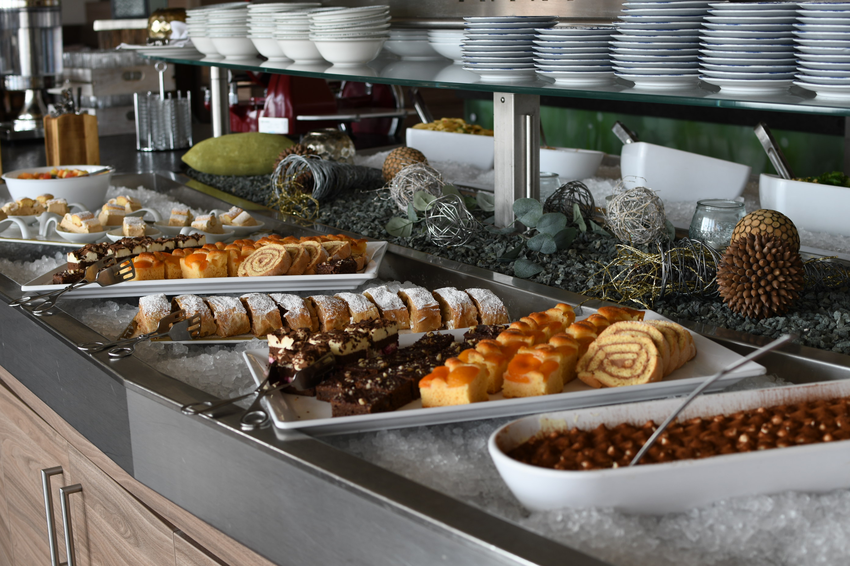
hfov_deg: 38.2
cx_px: 425
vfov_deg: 26.0
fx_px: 1228
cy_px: 283
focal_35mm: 52
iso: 100
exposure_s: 1/60
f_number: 4
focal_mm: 35
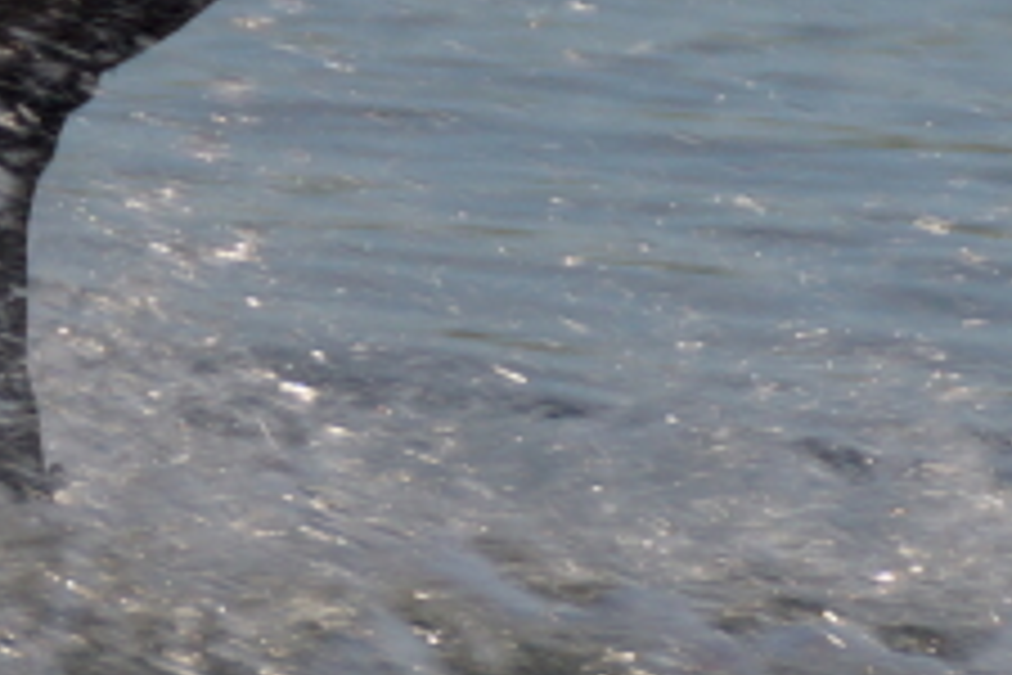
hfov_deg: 2.2
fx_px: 26282
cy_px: -364
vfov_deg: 1.5
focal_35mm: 935
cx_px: -108
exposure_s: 1/250
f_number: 5.6
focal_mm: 140
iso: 160
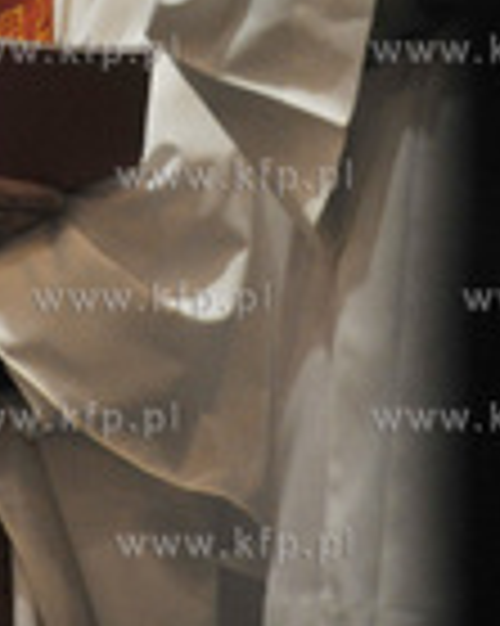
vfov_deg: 2.4
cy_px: -198
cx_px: 90
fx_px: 15018
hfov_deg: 1.9
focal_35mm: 811
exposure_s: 1/25
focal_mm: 200
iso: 1250
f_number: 5.6
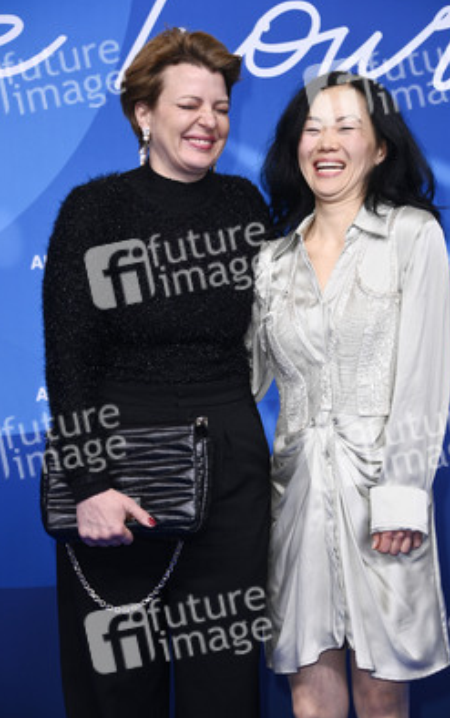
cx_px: 231
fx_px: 1860
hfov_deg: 13.8
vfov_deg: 21.8
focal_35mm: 95
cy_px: 357
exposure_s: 1/250
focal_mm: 92
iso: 1250
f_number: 5.6
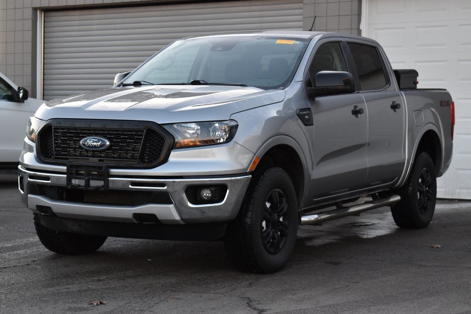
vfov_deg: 17.5
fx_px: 1021
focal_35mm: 78
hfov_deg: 26.0
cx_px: 236
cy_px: 157
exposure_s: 1/100
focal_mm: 52
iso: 400
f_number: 5.6
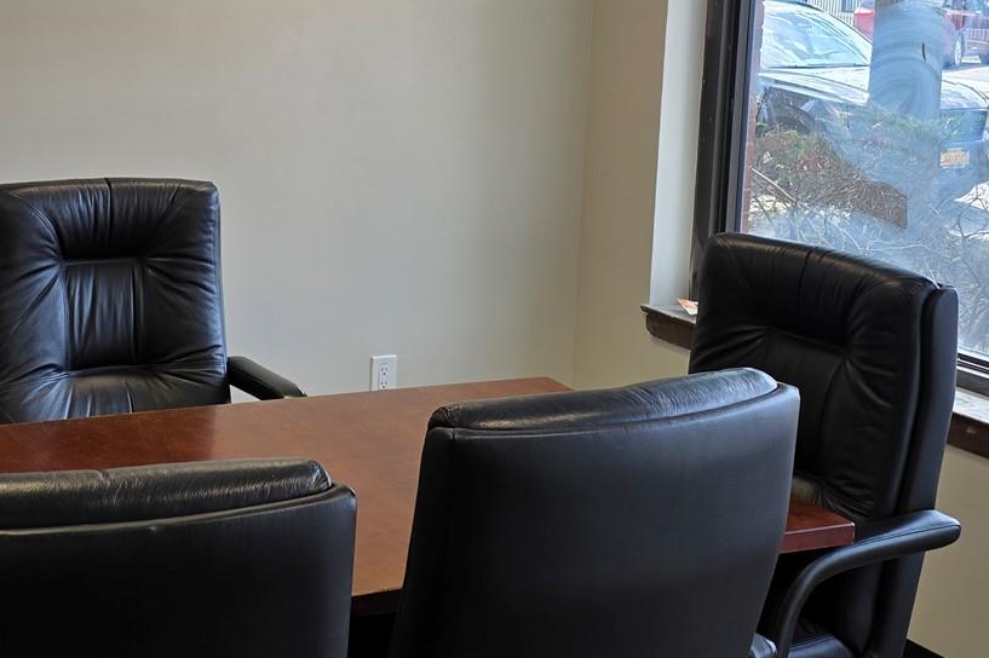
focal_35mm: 60
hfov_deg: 33.2
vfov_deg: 22.3
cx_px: 369
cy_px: 131
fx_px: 1648
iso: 20
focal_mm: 6.3
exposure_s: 1/120
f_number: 1.7
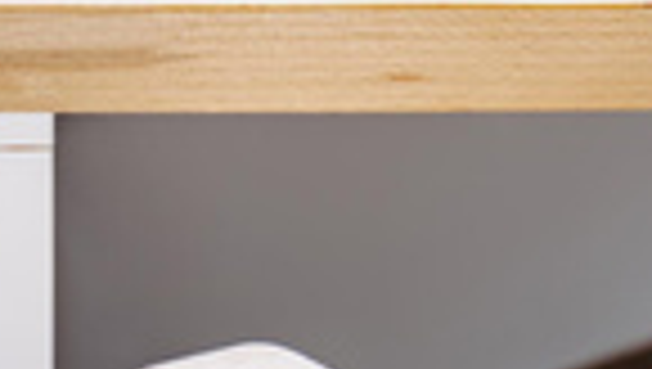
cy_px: -346
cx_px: 351
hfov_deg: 7.8
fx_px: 4778
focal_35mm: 276
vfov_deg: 4.4
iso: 100
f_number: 3.5
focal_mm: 85
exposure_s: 1/125
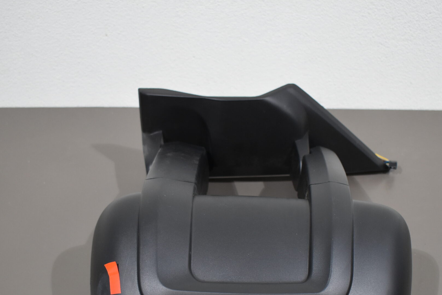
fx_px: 673
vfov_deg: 24.4
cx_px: 236
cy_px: 231
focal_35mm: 55
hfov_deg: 36.4
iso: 800
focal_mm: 23
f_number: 3.8
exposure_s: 1/125
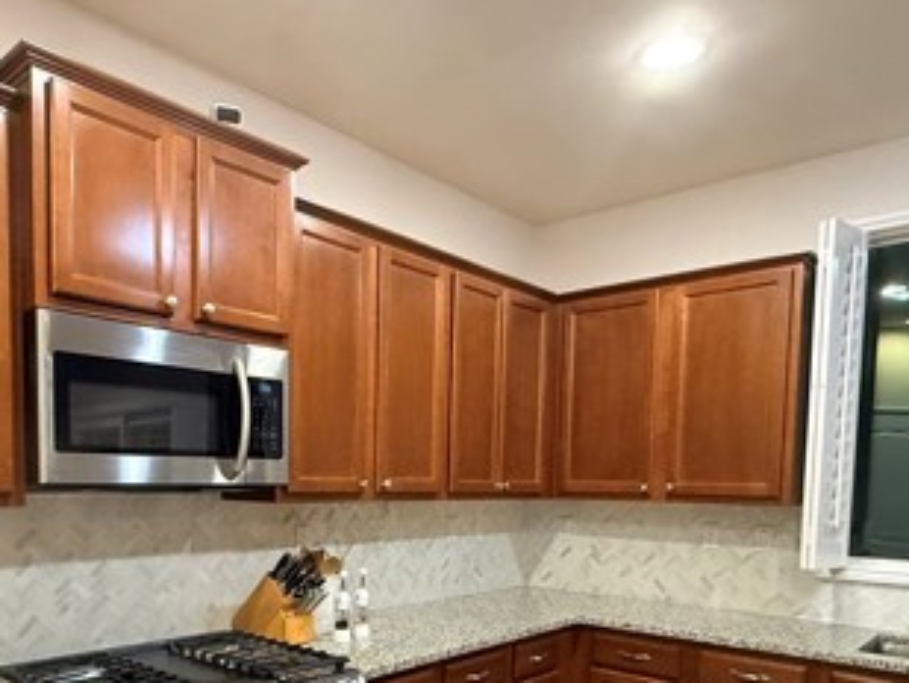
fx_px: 762
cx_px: 365
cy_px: 533
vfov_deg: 46.1
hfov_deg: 61.1
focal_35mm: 29
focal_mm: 2.22
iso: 640
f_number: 2.2
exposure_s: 1/60
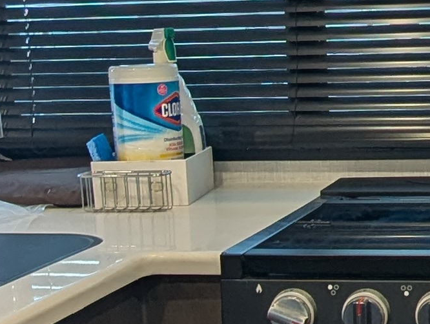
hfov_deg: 19.6
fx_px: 1220
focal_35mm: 98
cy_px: 261
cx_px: 400
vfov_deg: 15.0
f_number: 2.2
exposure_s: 1/33
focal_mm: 2.35
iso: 40
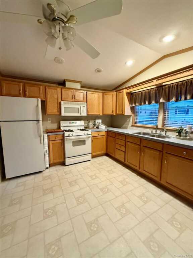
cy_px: 129
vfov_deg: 102.1
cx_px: 96
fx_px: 104
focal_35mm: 14
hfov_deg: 85.7
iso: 640
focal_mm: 2.22
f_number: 2.2
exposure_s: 1/60
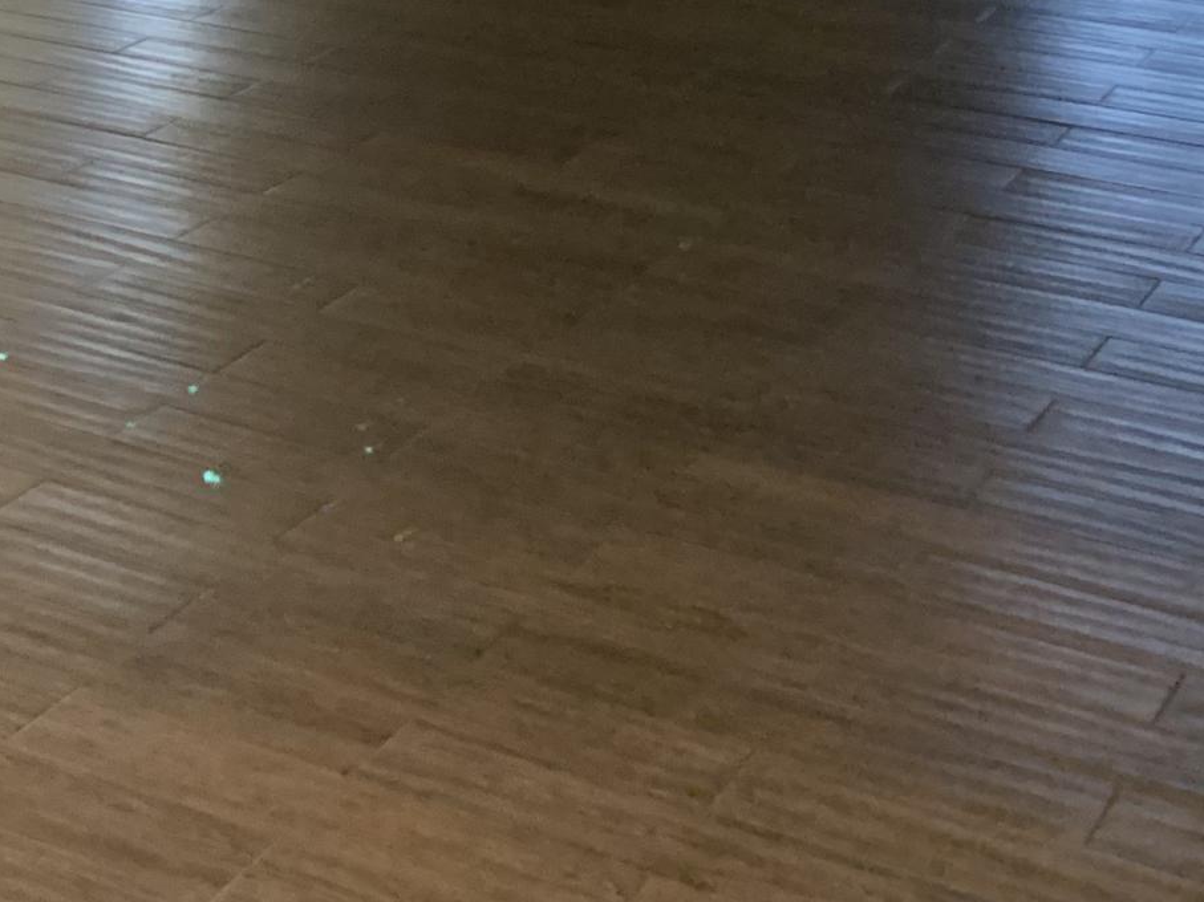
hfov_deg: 20.5
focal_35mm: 86
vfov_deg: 16.0
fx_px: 2991
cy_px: -365
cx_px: -433
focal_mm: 4.25
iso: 320
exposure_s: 1/60
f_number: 1.8
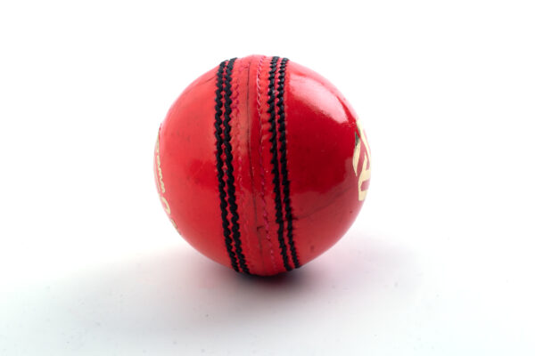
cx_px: 268
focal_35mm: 55
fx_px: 817
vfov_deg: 24.6
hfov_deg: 36.2
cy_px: 178
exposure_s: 1/125
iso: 200
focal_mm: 55
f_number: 16
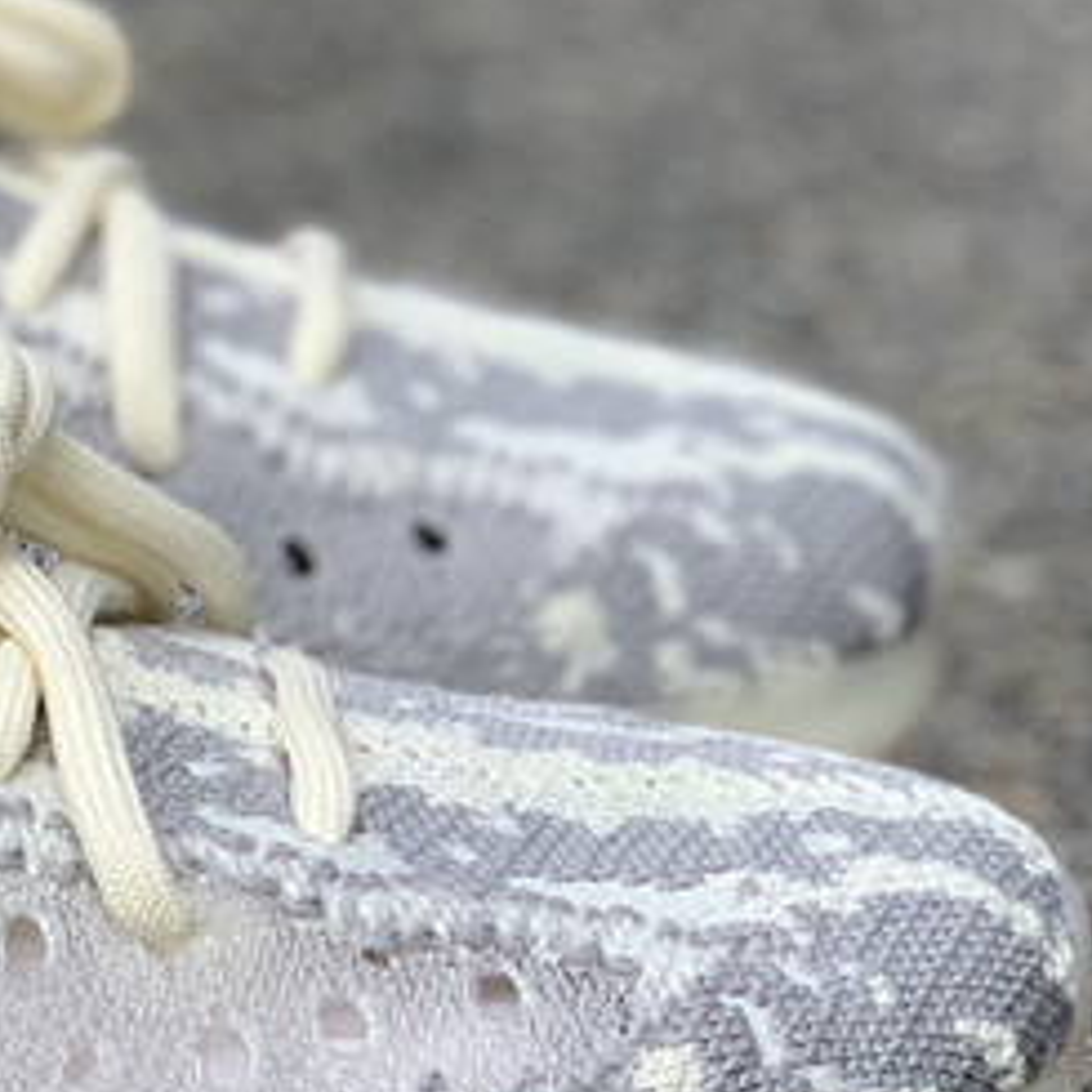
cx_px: -642
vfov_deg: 10.3
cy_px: 548
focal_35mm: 169
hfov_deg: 10.0
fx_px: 6032
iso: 16
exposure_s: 1/1332
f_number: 2.4
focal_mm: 6
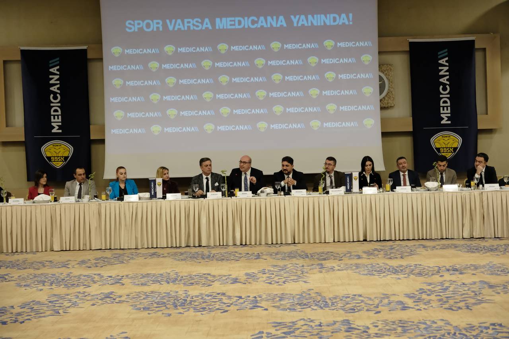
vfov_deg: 21.2
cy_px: 170
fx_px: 905
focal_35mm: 64
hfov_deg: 31.4
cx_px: 254
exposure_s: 1/200
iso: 3200
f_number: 2.8
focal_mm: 42.7
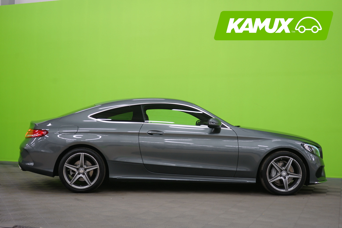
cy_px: 114
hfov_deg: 42.7
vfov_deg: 29.2
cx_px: 171
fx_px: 437
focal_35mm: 46
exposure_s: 1/10
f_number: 4.5
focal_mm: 46
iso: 400
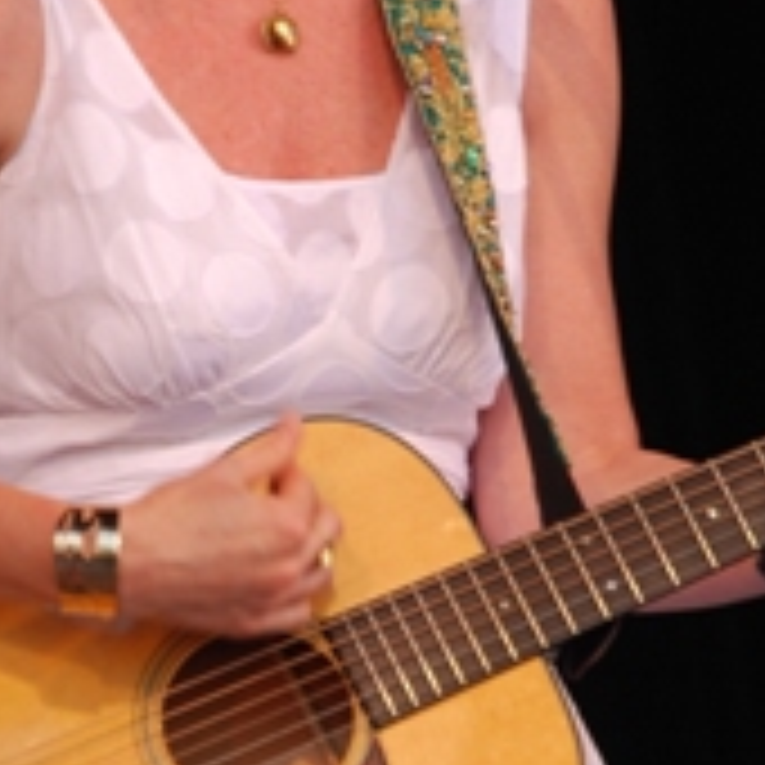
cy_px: 297
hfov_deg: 2.6
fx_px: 16777
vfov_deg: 2.6
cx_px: 304
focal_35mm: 671
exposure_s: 1/125
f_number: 7.1
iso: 200
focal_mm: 200
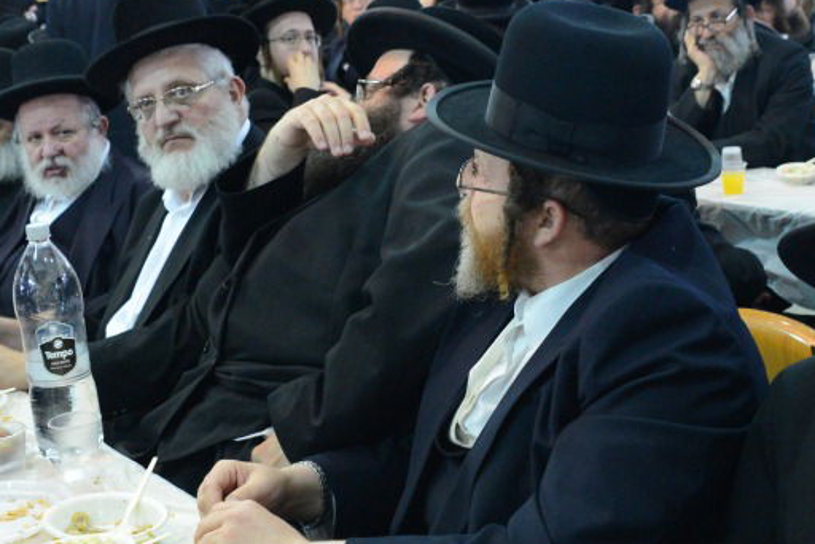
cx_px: 522
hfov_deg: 35.4
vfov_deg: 24.2
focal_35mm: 56
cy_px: 241
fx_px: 1268
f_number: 5
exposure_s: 1/80
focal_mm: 28
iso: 4000
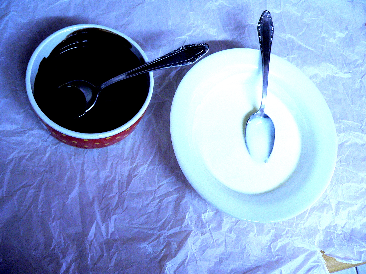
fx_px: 381
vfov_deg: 39.7
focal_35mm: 36
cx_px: 183
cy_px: 137
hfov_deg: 51.4
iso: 200
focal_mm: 6
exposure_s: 1/10
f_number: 2.8
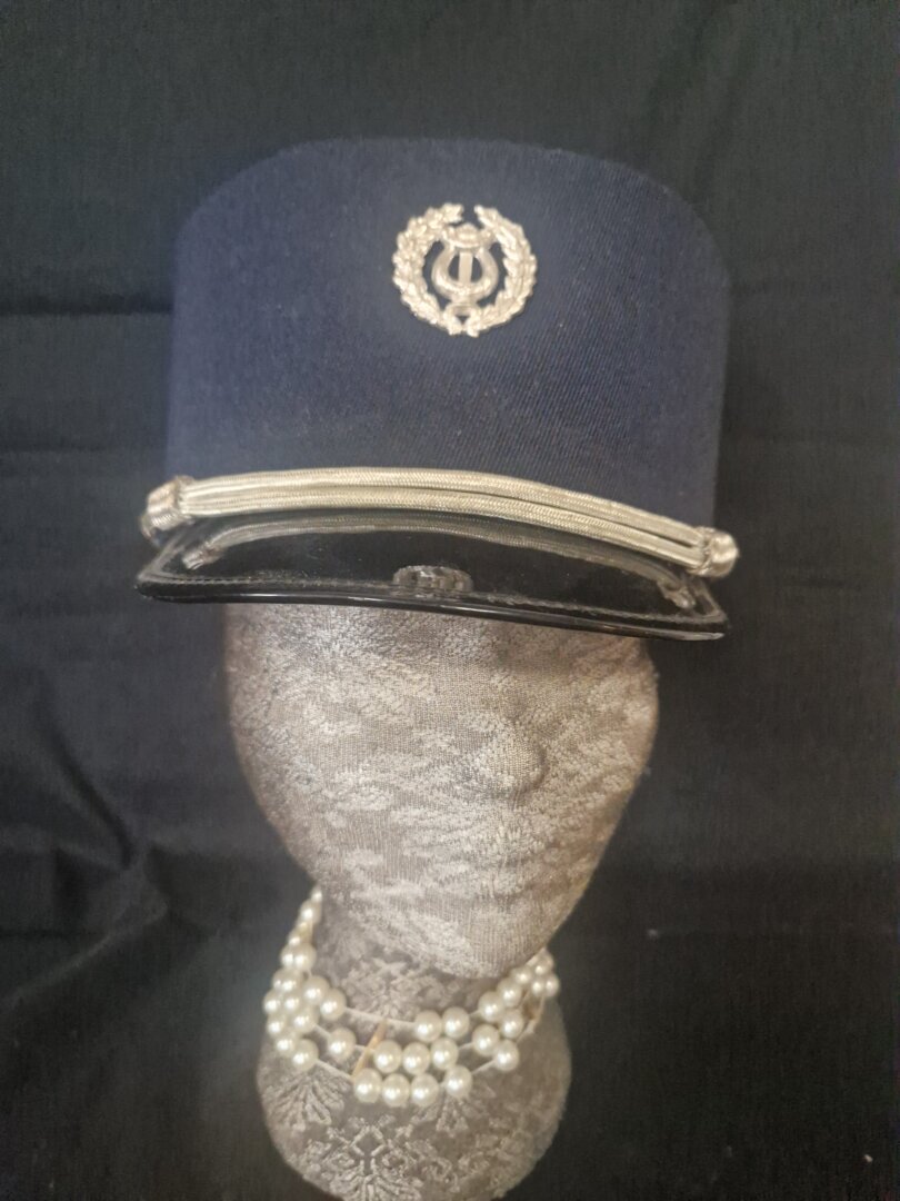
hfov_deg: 58.9
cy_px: 600
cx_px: 450
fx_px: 797
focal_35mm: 23
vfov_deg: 73.9
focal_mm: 5.4
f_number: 1.8
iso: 800
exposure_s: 1/100
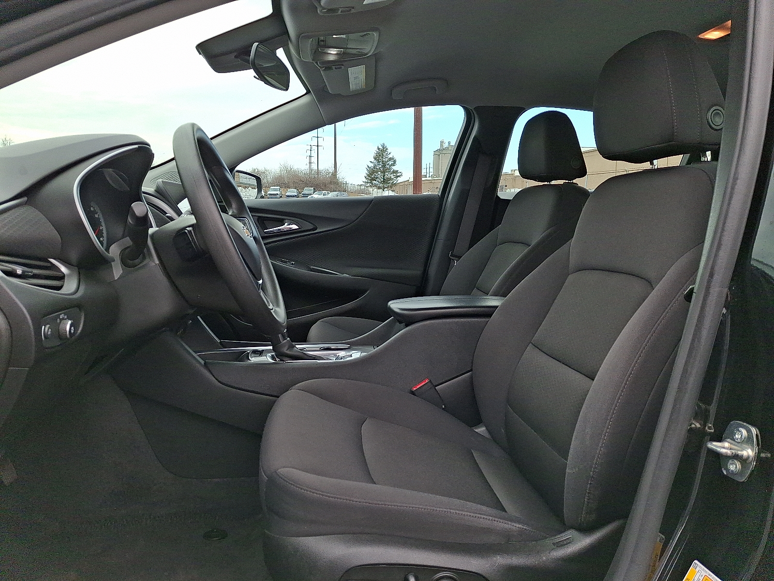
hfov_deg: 69.4
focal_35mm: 25
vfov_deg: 54.9
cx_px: 387
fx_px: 559
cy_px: 290
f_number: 1.8
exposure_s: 1/556
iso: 30
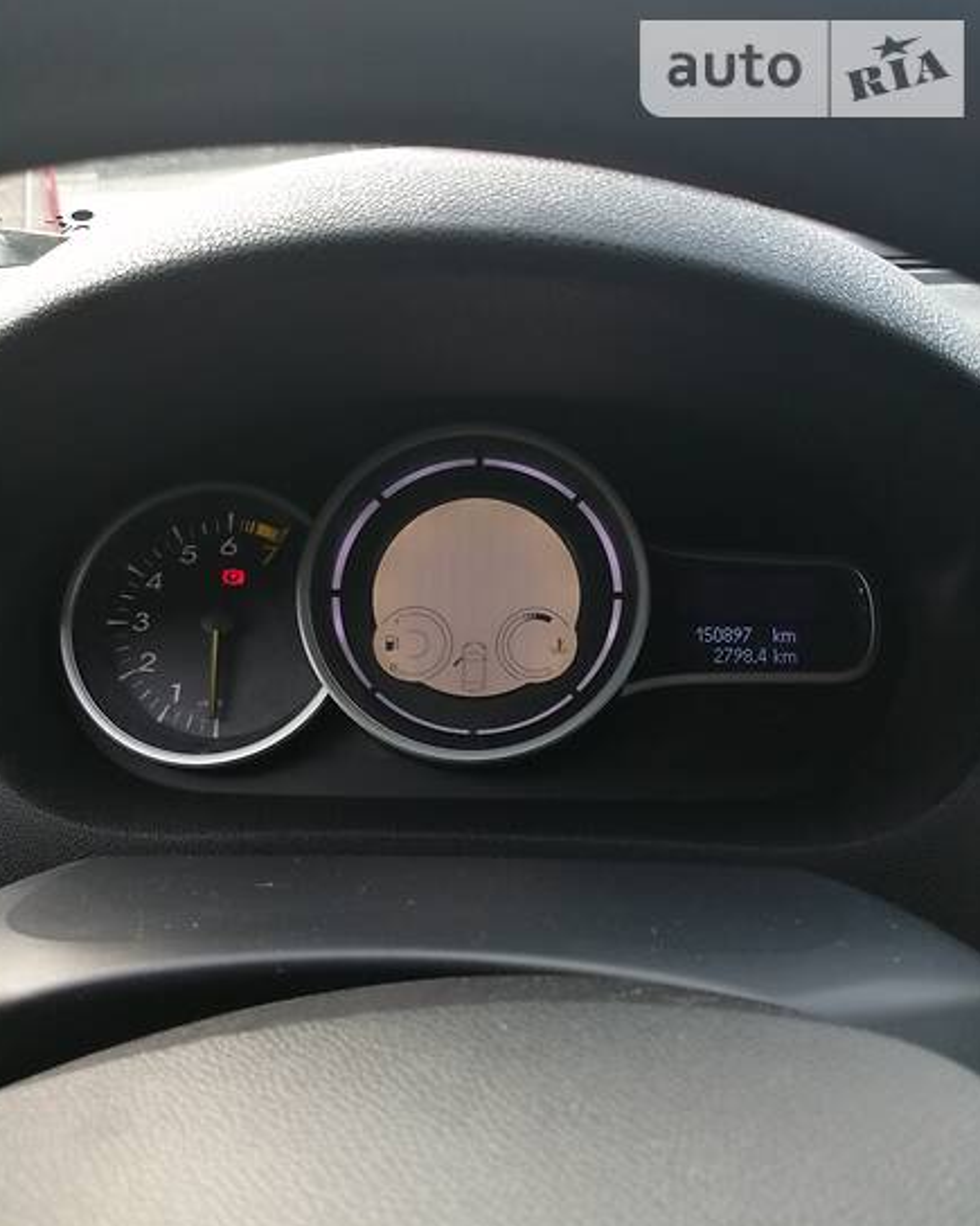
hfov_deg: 51.5
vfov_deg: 62.1
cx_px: 491
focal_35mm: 28
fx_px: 1015
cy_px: 669
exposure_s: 1/100
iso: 64
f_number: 1.8
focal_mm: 3.6
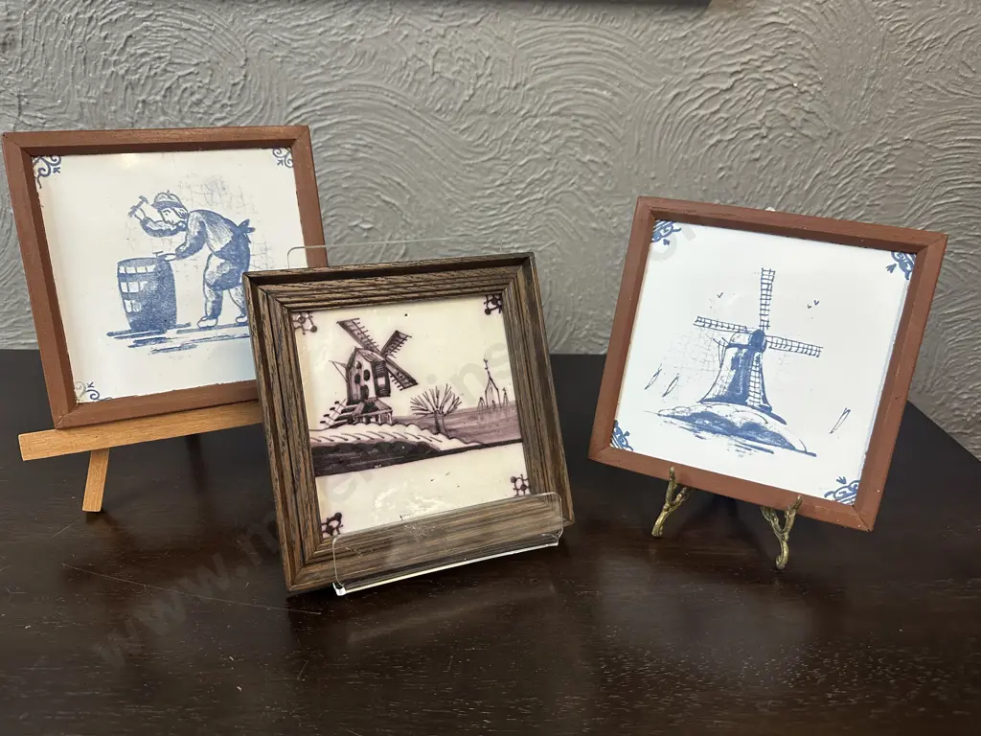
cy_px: 368
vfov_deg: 56.8
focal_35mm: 24
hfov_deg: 71.6
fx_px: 680
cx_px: 490
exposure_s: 1/100
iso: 200
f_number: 1.78
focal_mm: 6.86
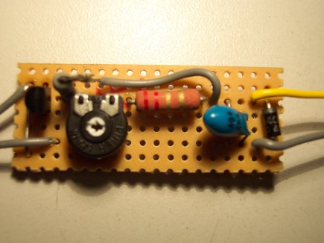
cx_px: 156
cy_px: 121
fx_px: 393
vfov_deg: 34.3
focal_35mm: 42
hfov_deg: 44.8
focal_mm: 8
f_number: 2.8
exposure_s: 1/180
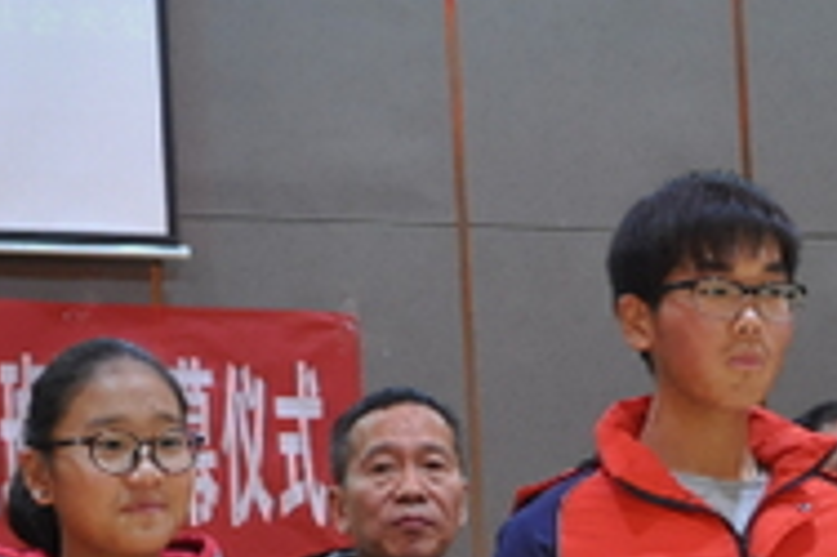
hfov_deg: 10.8
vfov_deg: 7.2
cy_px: 651
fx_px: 4414
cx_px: 543
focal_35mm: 190
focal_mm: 32
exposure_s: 1/13
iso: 800
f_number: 4.2
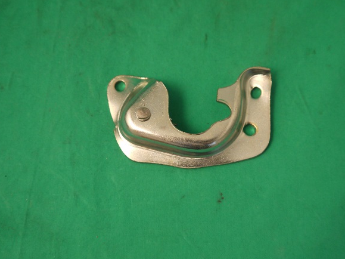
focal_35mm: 42
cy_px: 149
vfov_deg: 34.3
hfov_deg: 44.7
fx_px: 419
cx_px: 189
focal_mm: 16
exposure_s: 1/60
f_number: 3.9
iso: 320
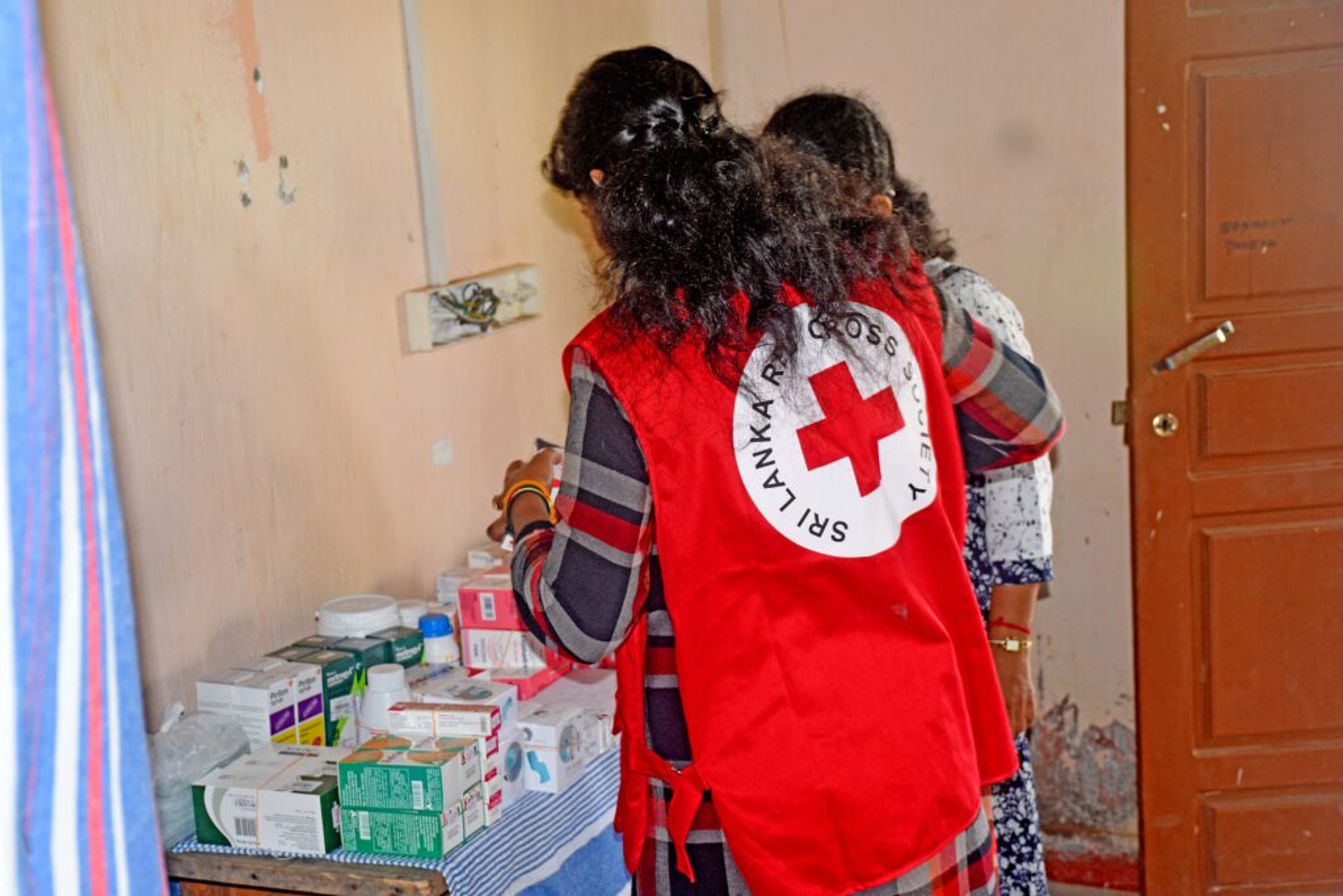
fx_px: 1959
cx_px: 672
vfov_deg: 25.8
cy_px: 448
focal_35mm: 52
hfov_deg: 37.8
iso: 800
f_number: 4.5
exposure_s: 1/80
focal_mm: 35
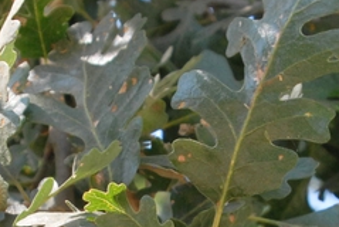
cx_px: 191
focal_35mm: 180
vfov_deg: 7.6
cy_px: 240
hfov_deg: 11.4
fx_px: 1697
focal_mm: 28
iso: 400
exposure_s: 1/125
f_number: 5.6
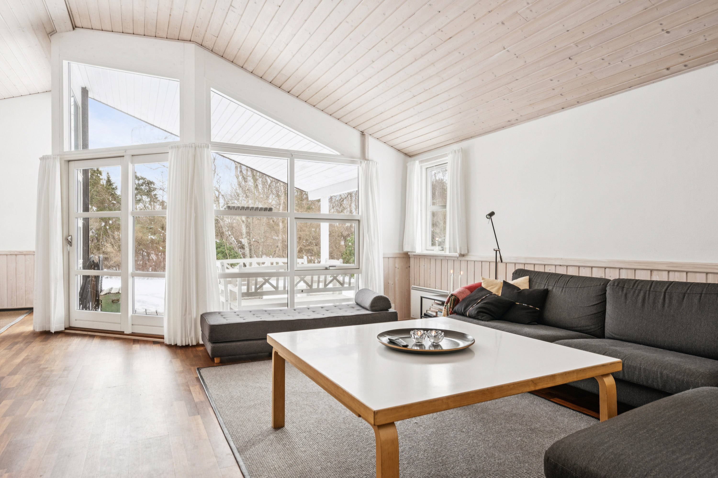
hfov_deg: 82.6
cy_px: 239
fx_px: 409
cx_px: 359
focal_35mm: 20
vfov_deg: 60.7
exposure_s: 1/80
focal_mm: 20.5
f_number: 8
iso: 640
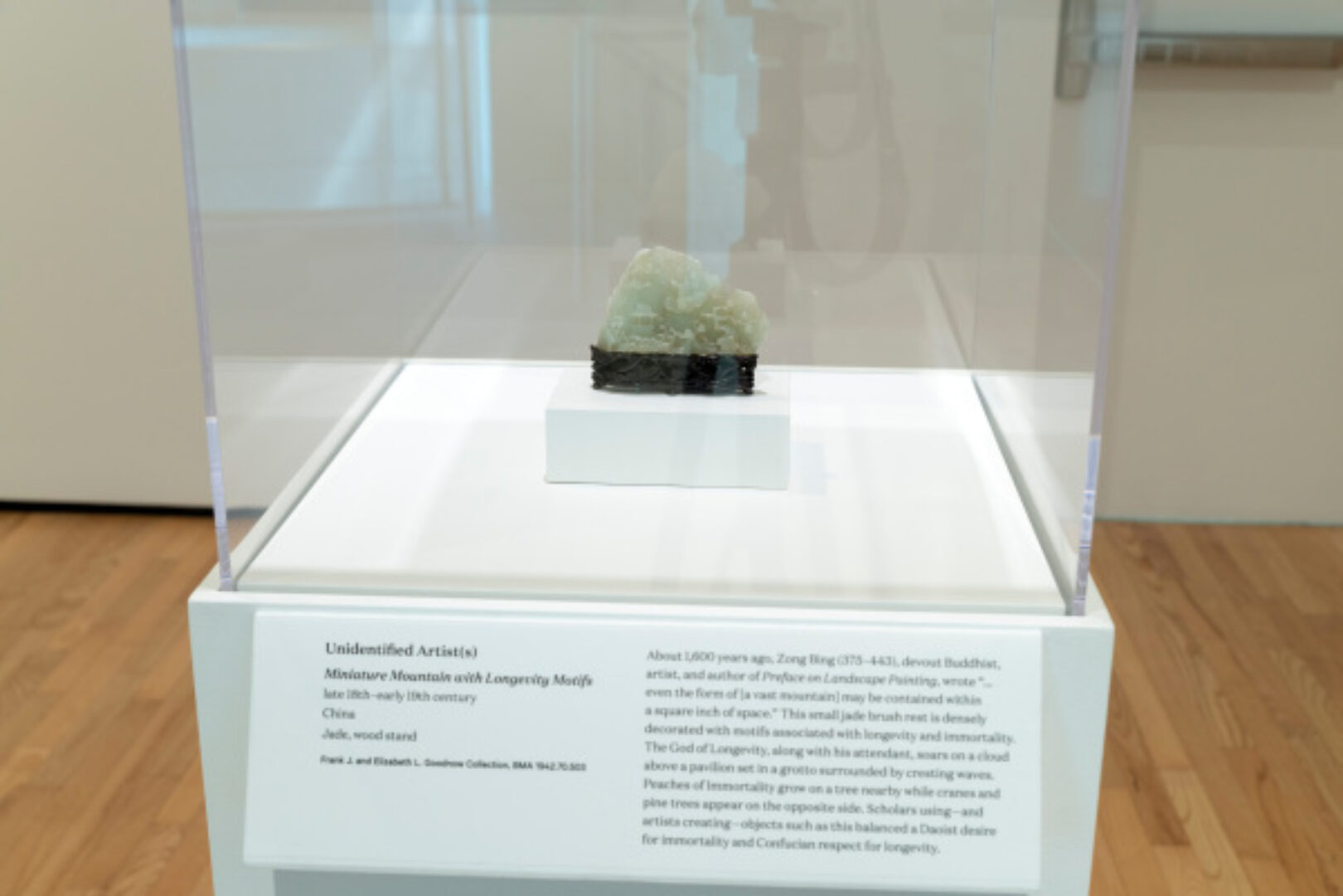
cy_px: 448
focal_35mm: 46
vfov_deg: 29.2
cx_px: 672
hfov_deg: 42.7
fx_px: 1716
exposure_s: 1/2
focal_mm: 46
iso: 400
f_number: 7.1
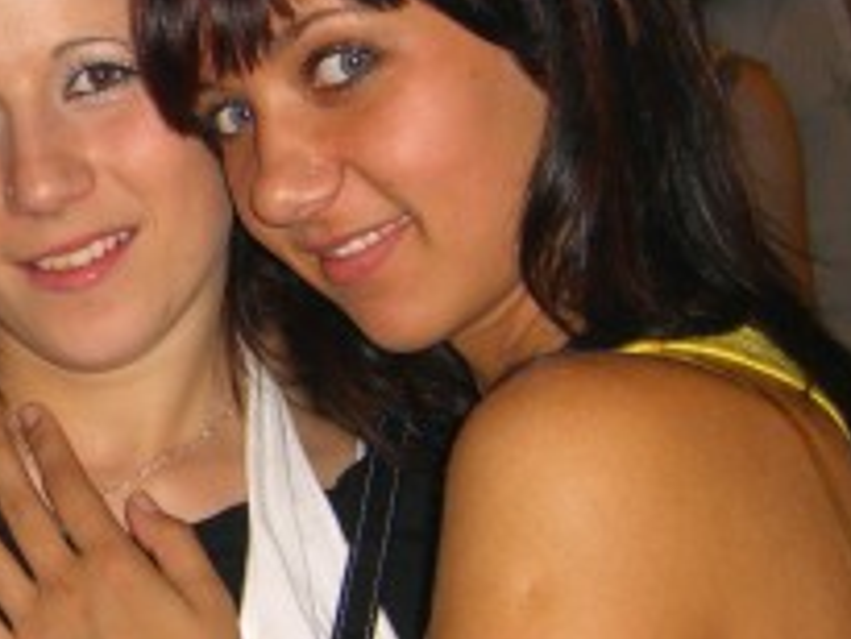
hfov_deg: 17.1
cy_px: 382
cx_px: -83
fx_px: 2730
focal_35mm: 111
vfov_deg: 13.3
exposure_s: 1/60
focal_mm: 7.9
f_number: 2.8
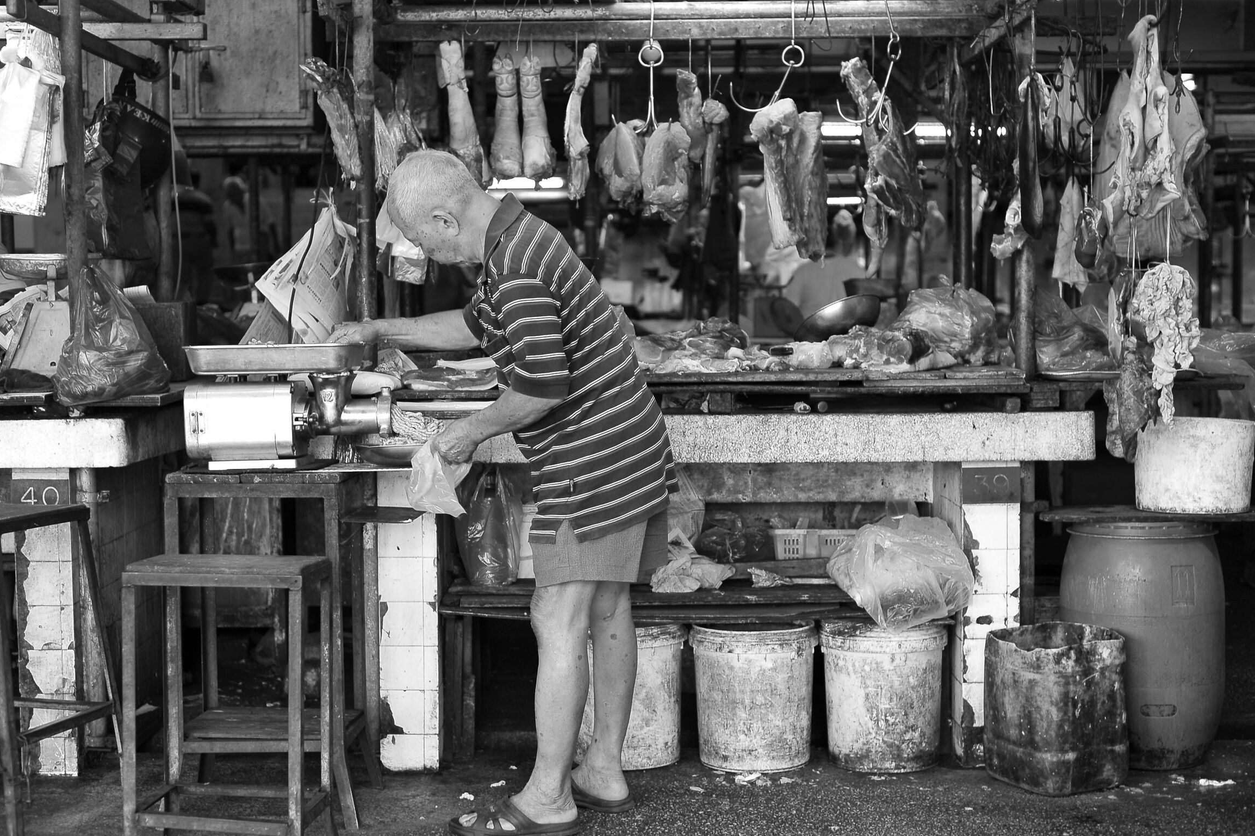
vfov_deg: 26.0
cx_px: 624
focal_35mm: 52
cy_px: 434
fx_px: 1812
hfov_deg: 38.2
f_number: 3.3
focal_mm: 50
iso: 400
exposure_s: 1/45
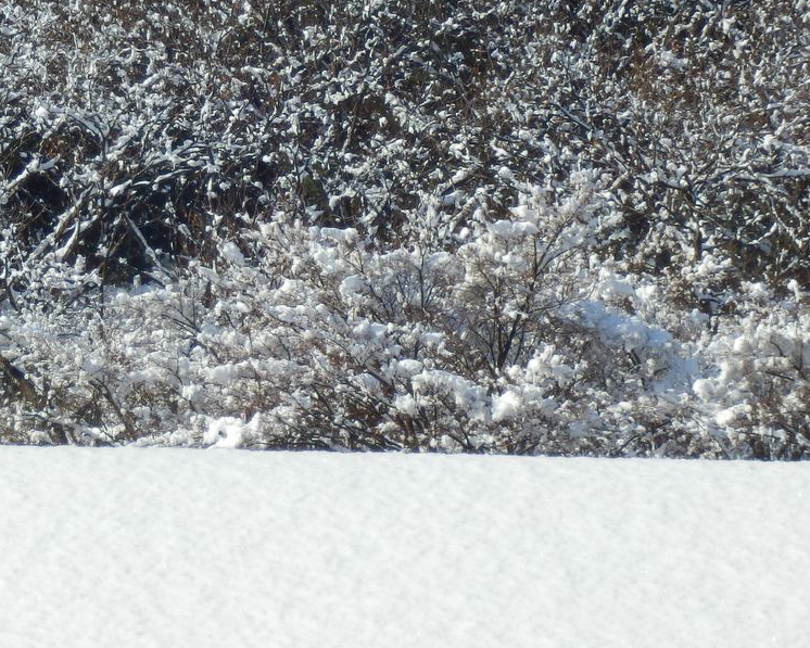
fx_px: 3117
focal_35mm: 130
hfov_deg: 14.8
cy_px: 323
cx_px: 422
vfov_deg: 11.9
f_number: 5.7
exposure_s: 1/500
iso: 80
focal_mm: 21.9
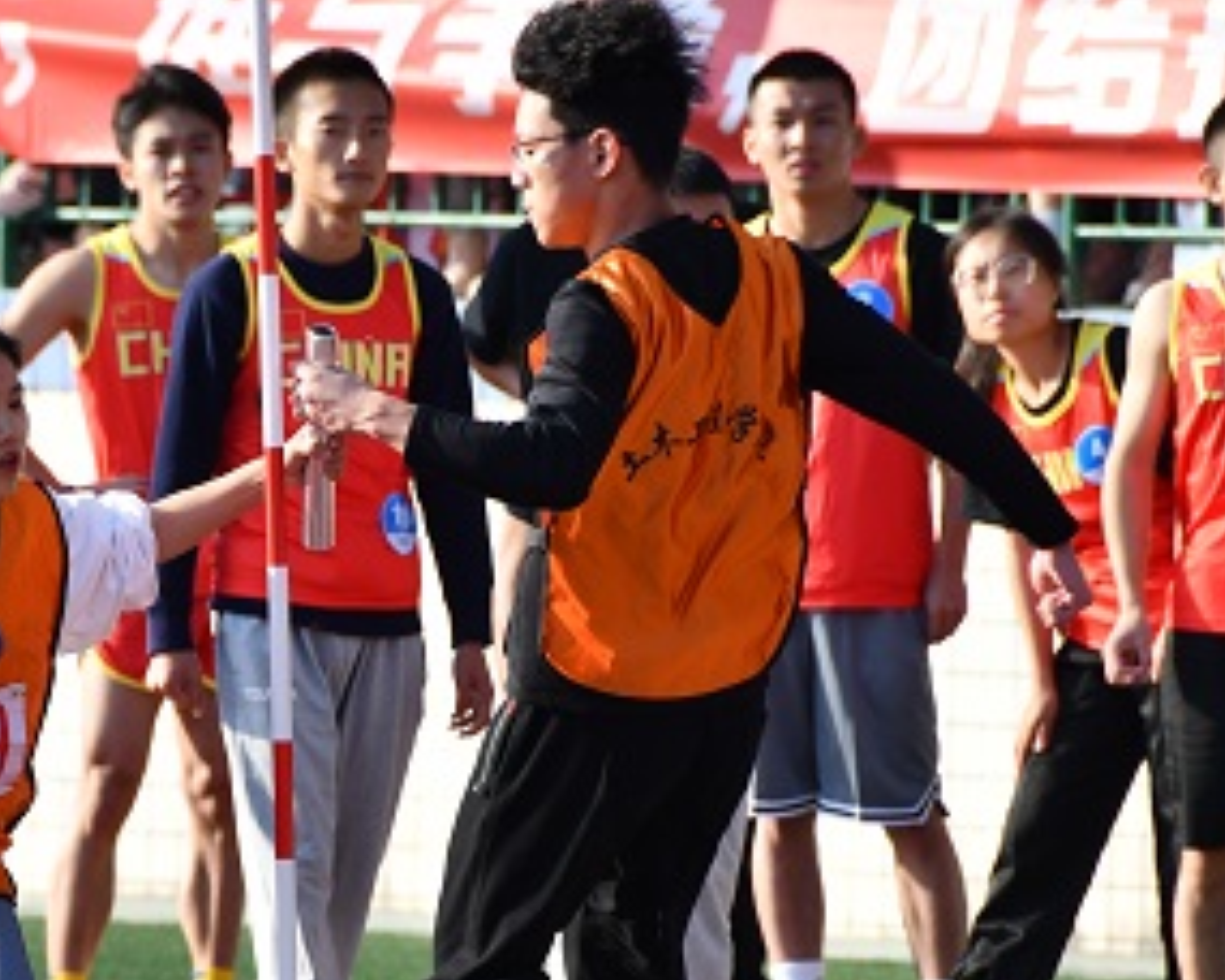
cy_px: 769
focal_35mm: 593
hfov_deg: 3.3
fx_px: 21499
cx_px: 378
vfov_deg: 2.6
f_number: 5.6
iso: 250
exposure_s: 1/640
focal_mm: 200
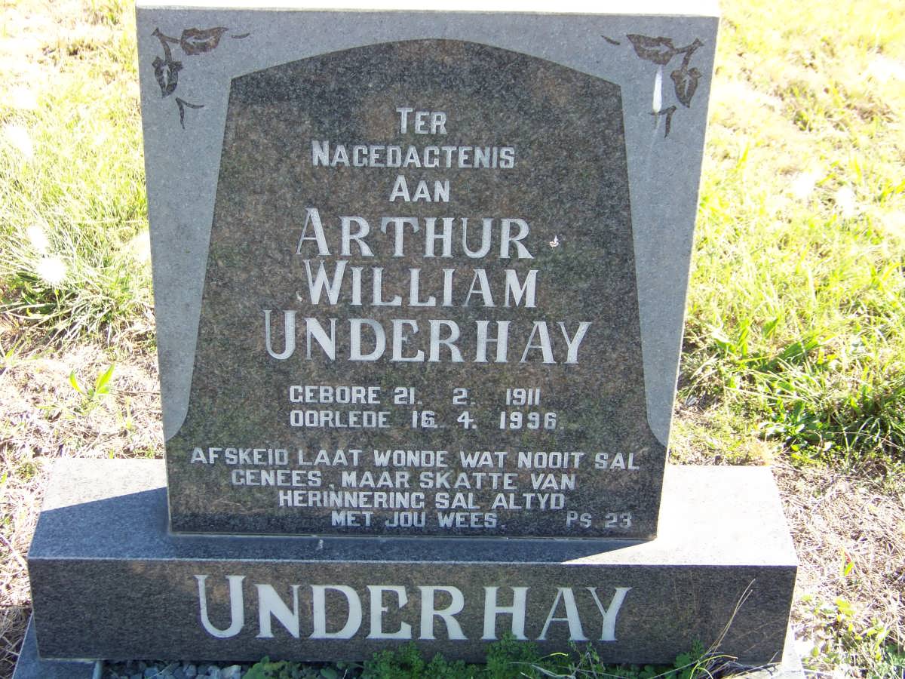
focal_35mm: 62
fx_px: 1621
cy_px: 340
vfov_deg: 23.7
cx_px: 452
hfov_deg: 31.2
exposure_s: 1/125
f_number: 3.2
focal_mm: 10.5
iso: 64
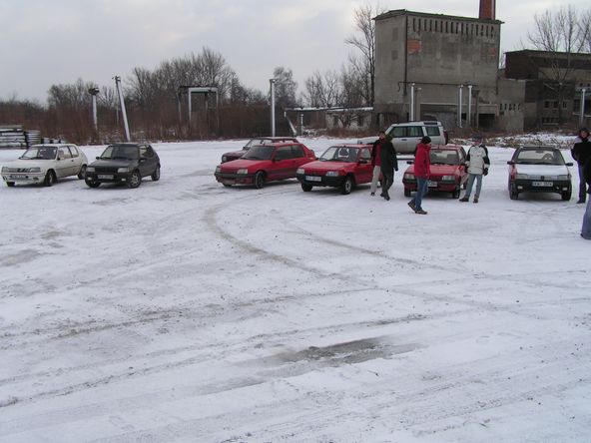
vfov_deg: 37.7
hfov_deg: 49.0
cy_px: 222
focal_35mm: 38
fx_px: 649
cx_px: 296
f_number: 5.6
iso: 50
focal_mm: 6.3
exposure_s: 1/160
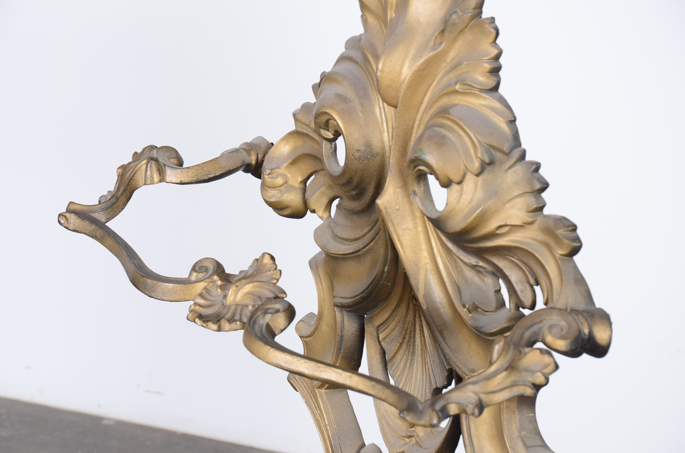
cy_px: 226
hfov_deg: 13.1
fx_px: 2991
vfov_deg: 8.7
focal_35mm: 158
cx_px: 342
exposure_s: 1/100
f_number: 9
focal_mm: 105
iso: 100
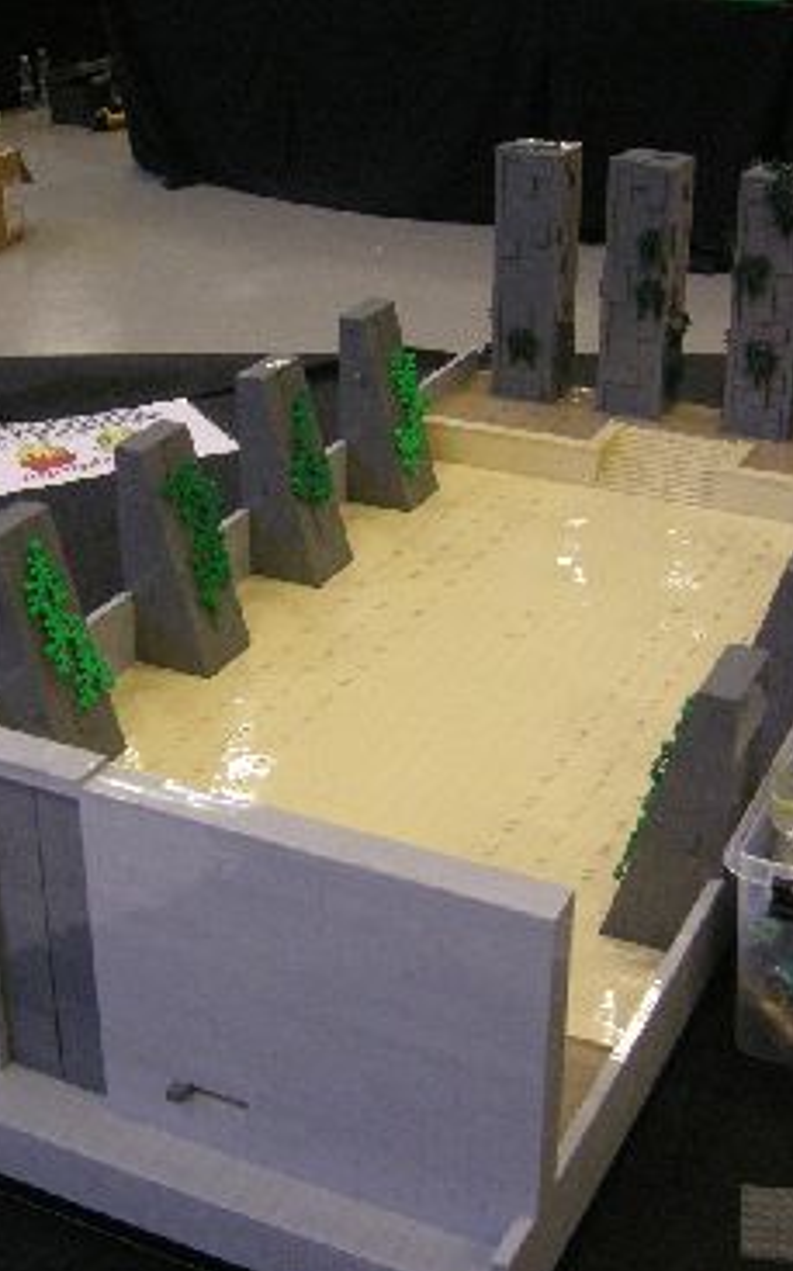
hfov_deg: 24.8
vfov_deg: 38.9
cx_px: 395
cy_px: 646
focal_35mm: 52
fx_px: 1800
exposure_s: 1/30.1
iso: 400
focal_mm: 7.5
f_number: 2.7
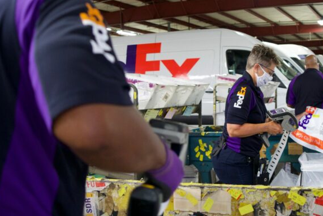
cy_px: 87
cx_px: 213
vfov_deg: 27.5
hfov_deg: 39.9
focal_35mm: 49
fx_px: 440
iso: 5000
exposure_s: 1/100
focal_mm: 35
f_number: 4
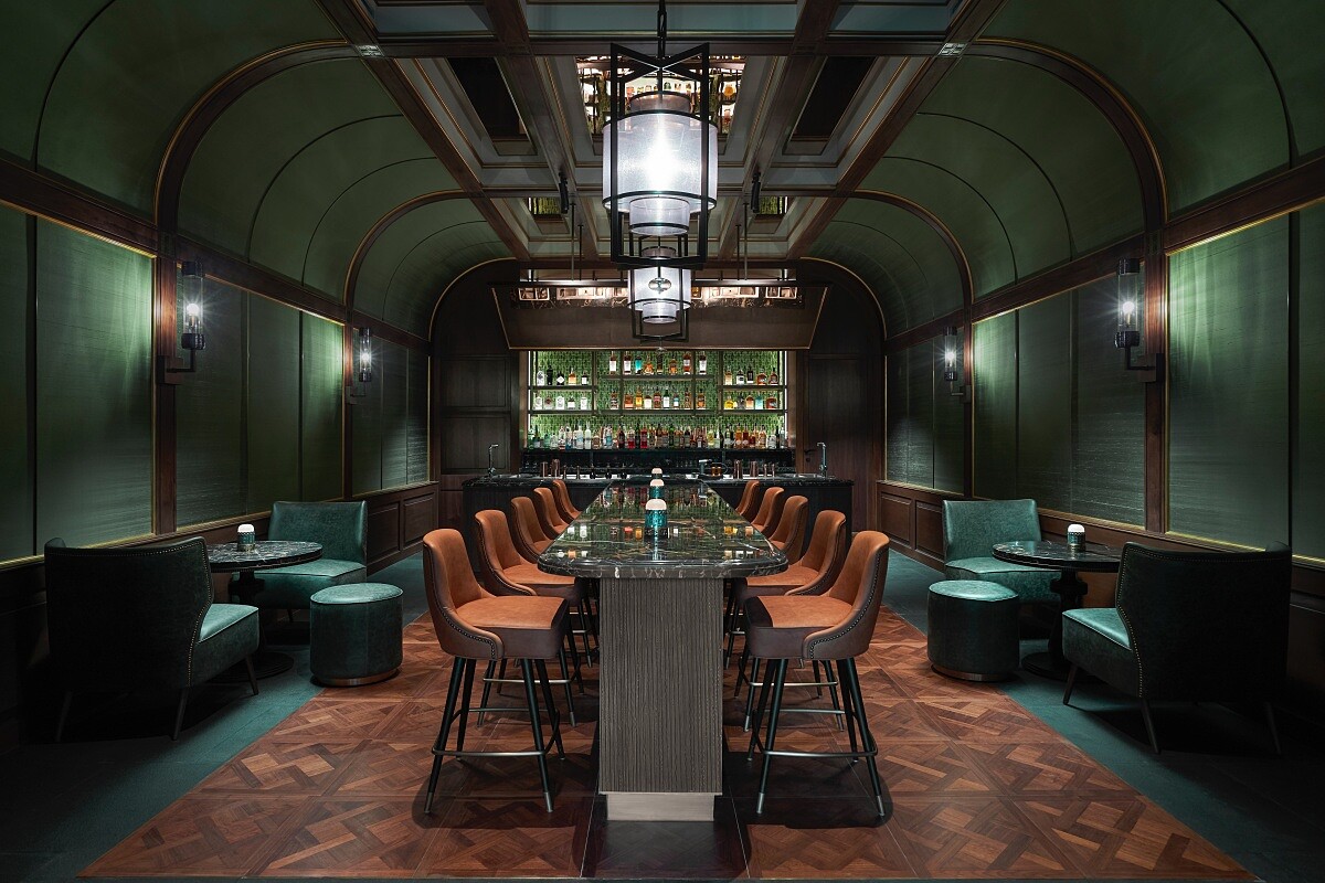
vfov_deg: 64.6
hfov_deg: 86.9
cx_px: 662
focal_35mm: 19
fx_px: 699
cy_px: 442
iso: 500
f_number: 6.3
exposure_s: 1/6
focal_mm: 19
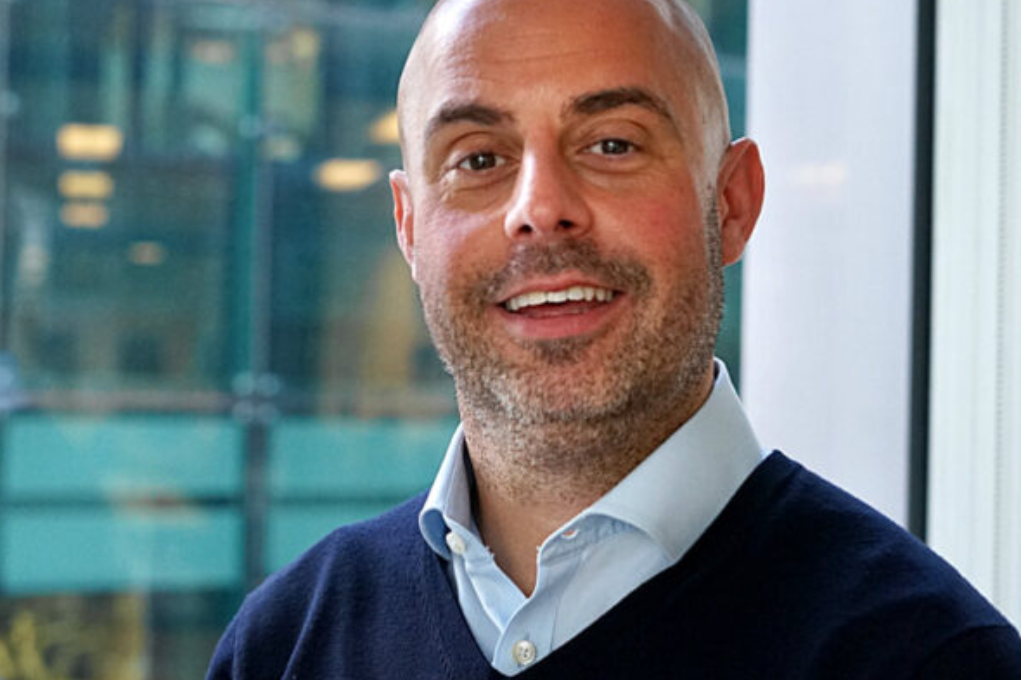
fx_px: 1673
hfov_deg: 33.9
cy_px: 350
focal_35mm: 59
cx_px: 488
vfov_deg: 23.0
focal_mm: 50
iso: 1600
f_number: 3.5
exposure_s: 1/160
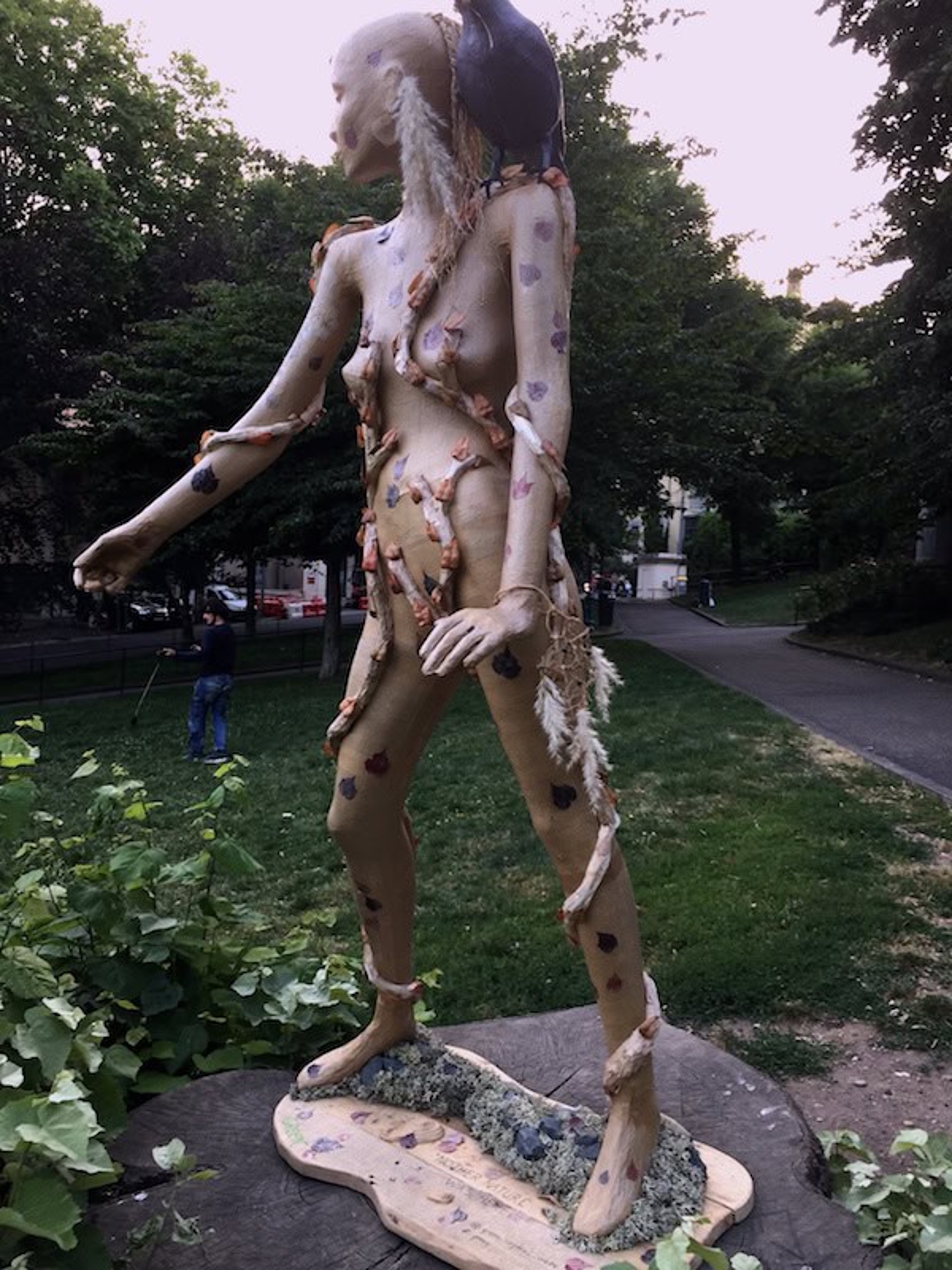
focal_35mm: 29
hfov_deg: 48.2
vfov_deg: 61.7
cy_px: 635
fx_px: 1063
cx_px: 476
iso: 32
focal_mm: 4.2
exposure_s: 1/50
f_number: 2.2
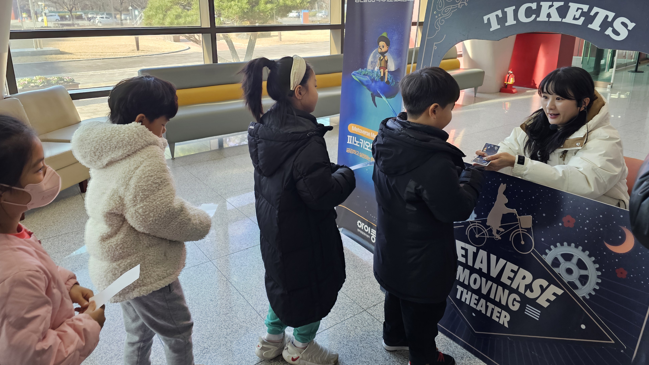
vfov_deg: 44.0
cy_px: 136
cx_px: 322
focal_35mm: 26
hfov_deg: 71.9
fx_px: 447
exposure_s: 1/120
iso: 200
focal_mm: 6.3
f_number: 1.7
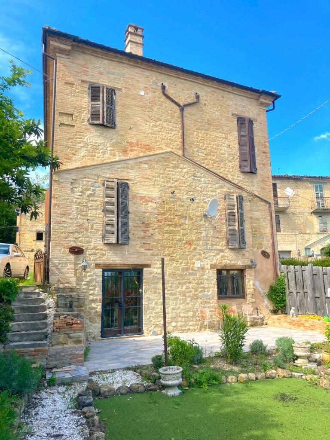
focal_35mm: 28
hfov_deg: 49.7
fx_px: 356
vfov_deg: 63.4
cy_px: 220
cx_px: 165
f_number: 1.8
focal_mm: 3.99
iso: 20
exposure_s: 1/762
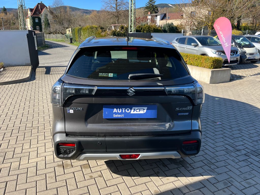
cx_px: 130
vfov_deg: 53.1
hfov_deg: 67.3
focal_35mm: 26
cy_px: 98
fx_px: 195
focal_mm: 5.1
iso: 50
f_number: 1.6
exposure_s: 1/1009
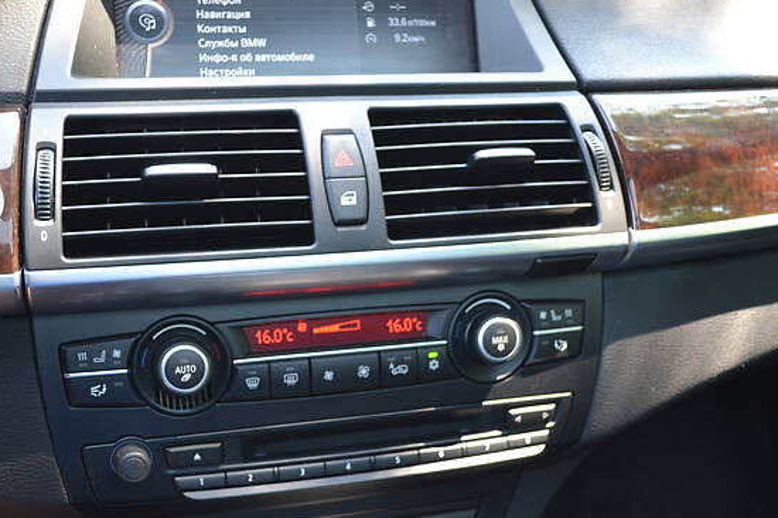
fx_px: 1037
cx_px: 342
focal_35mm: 48
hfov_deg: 41.1
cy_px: 267
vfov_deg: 28.0
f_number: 3.8
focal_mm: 22
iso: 400
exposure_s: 1/40
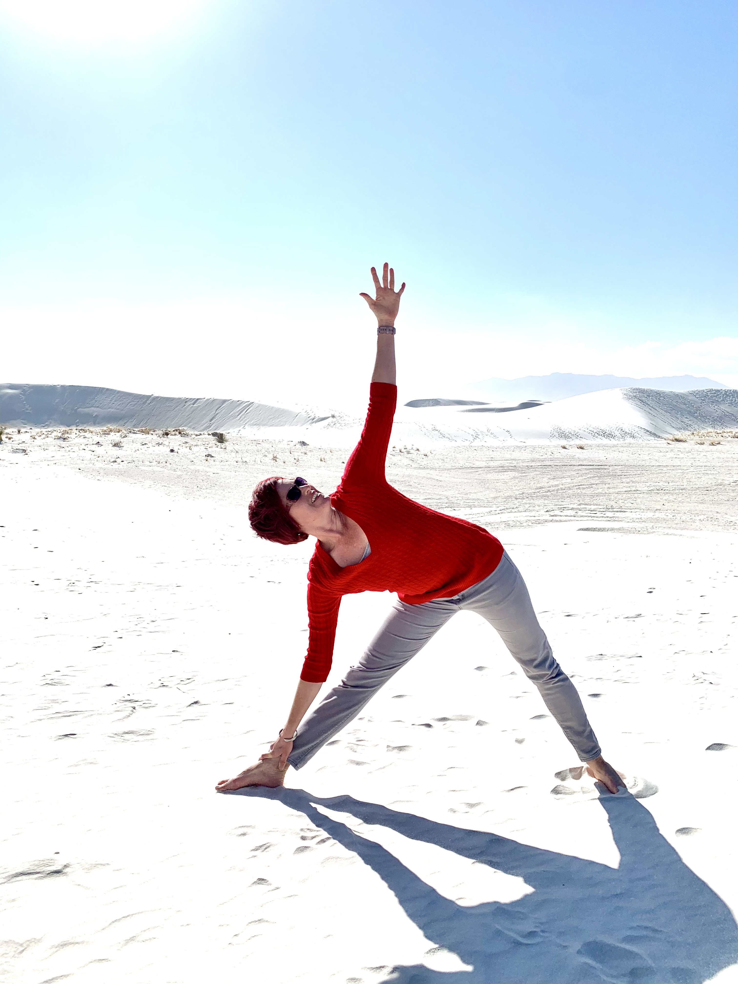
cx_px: 369
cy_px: 492
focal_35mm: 26
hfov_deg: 53.1
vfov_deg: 67.3
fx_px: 739
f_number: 1.8
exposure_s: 1/8000
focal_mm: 4.25
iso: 25
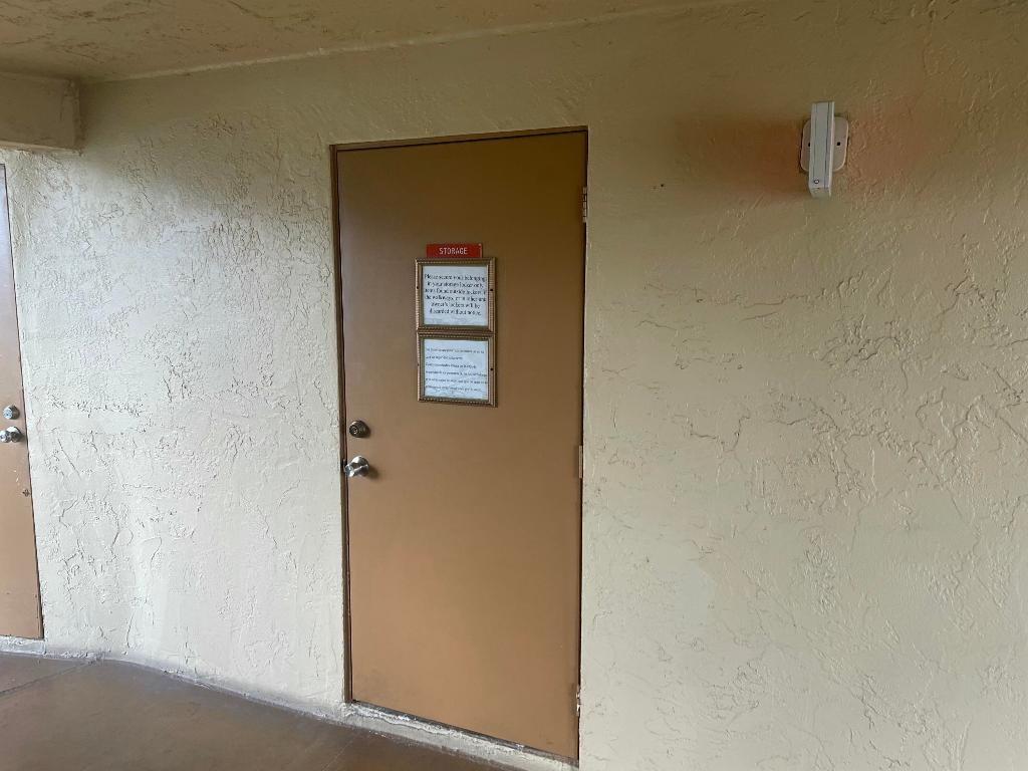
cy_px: 386
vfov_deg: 53.1
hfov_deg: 67.3
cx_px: 514
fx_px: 772
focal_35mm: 26
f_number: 1.6
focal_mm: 4.2
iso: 64
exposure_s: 1/121
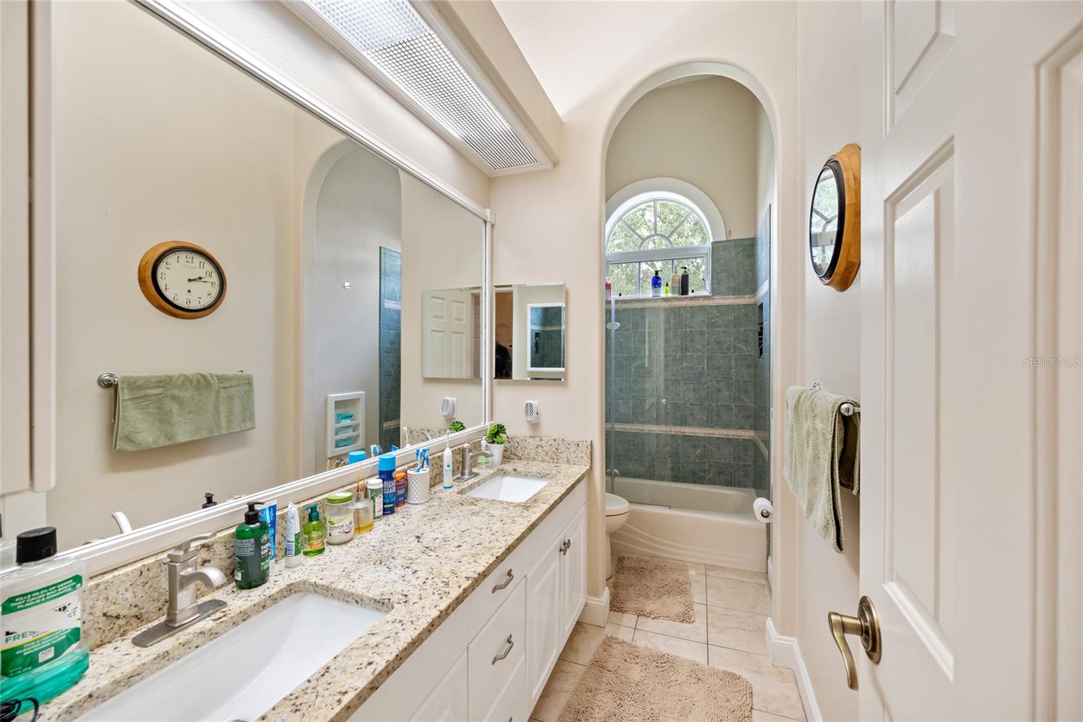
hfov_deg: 104.2
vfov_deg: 81.2
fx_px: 421
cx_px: 542
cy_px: 361
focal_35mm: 14
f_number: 6.3
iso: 250
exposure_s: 1/2.5
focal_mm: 14
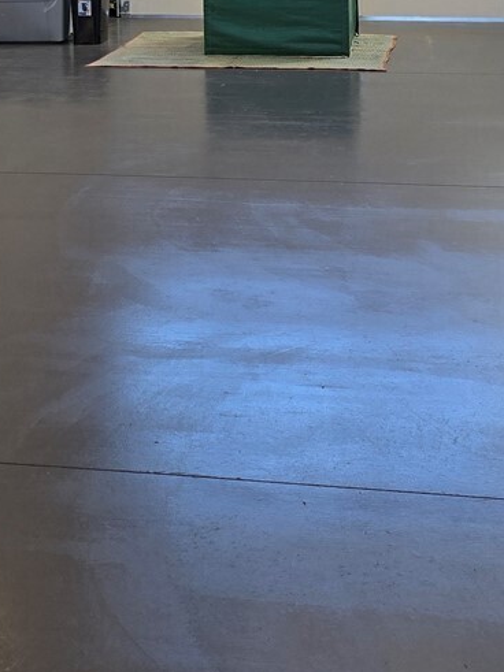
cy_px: -86
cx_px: 67
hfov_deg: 19.3
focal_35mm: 75
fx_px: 1457
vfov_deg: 24.1
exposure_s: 1/120
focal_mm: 6.3
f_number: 1.7
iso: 100
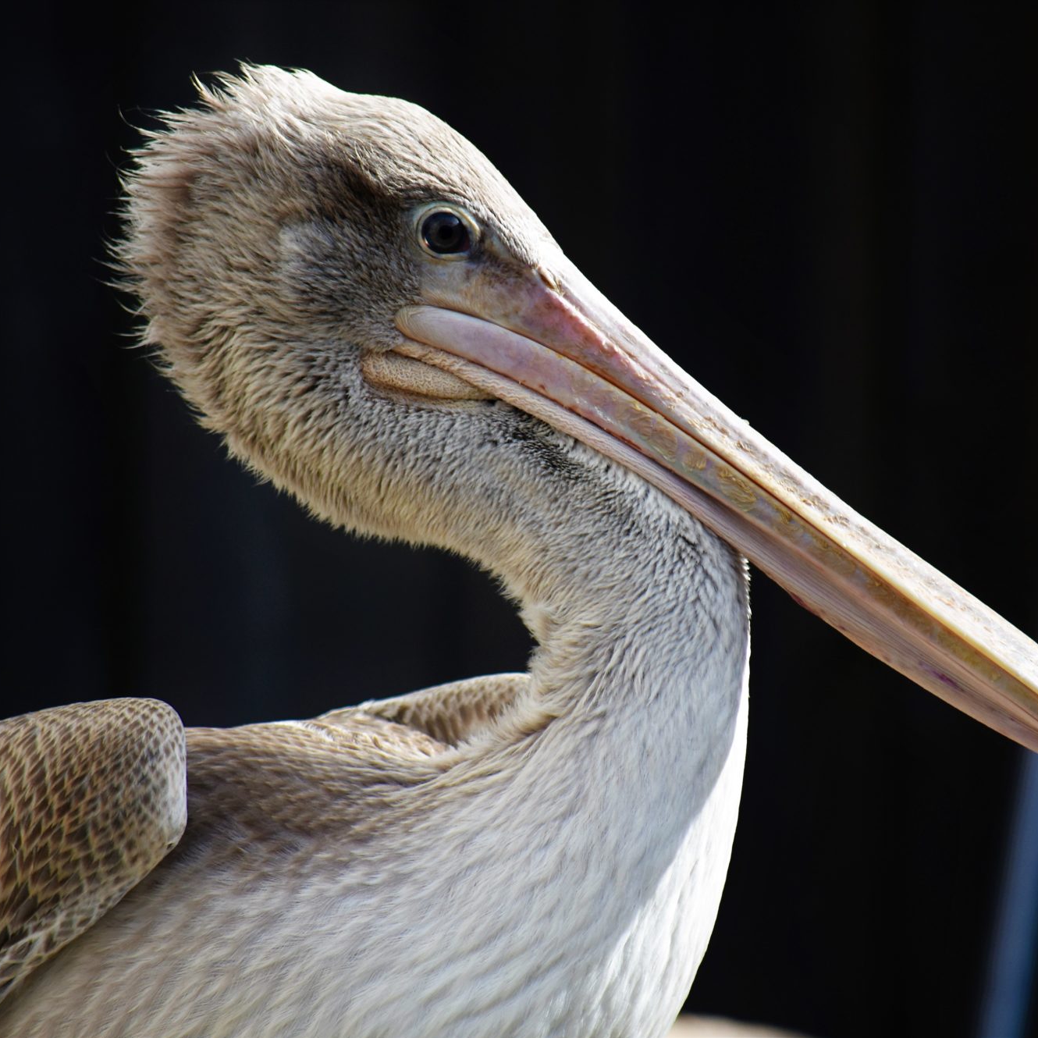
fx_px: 19507
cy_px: 519
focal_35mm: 575
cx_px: 556
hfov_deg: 3.0
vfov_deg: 3.0
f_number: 5.6
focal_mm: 300
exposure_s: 1/1600
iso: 400
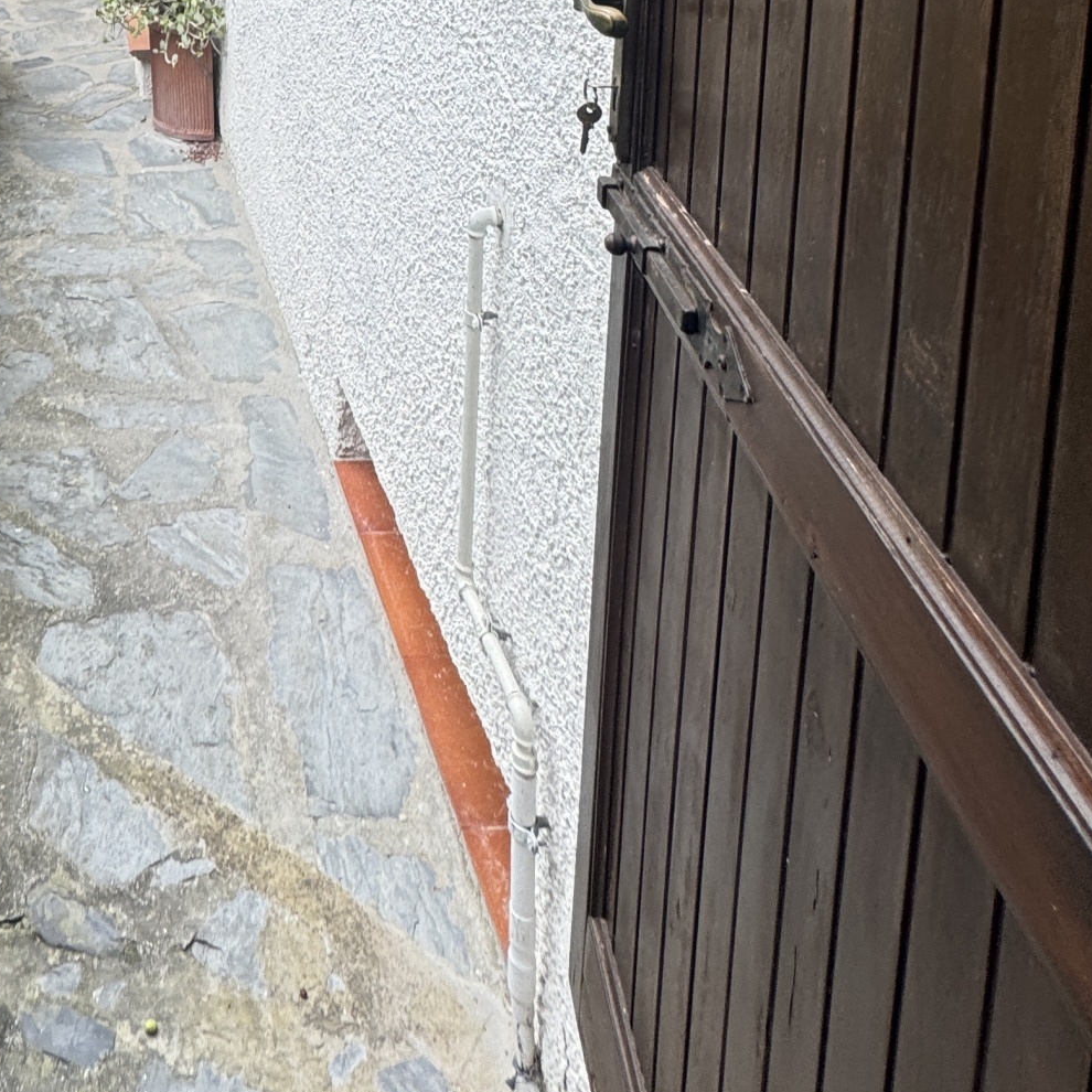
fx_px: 1142
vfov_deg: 39.8
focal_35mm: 32
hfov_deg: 44.6
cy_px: -153
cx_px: 36
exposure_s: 1/103
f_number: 2.2
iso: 40
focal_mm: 2.22
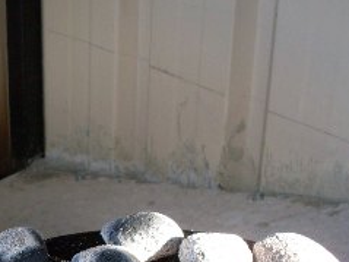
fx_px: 1149
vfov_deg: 12.7
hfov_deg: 16.8
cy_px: 296
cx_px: -17
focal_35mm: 114
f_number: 2.8
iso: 80
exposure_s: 1/90
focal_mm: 6.3
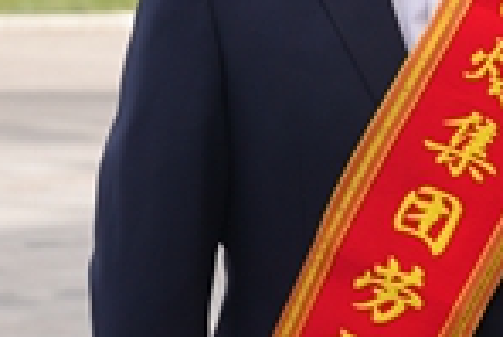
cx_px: 411
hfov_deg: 10.1
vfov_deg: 6.8
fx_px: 2839
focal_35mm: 203
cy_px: 68
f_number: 4.5
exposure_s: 1/320
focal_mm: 50
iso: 100
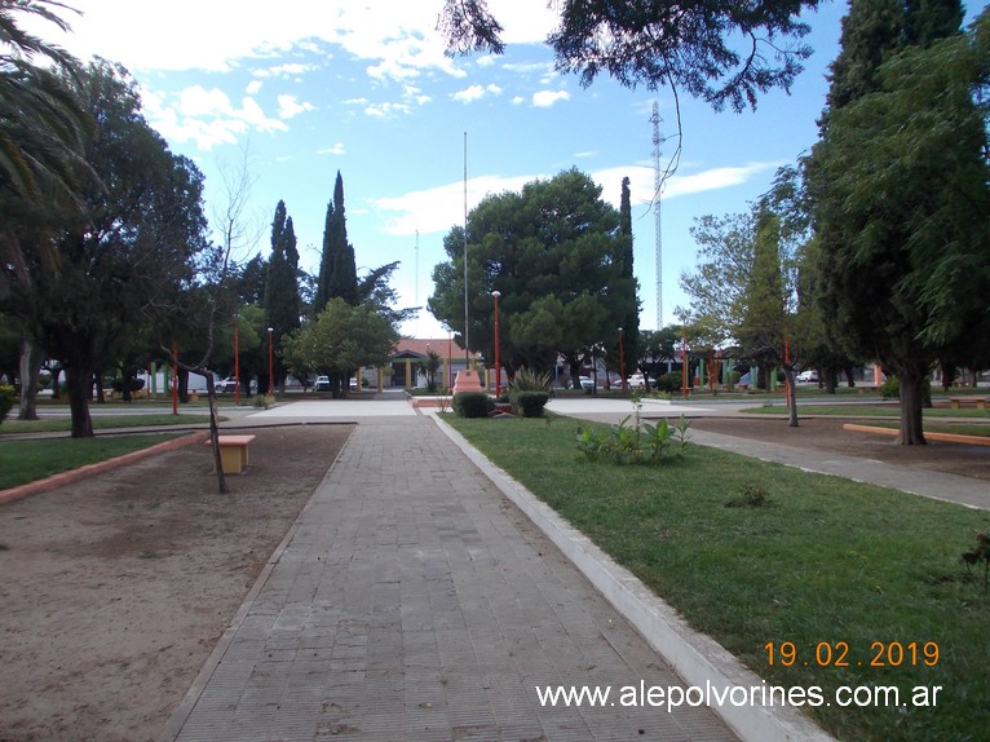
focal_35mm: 28
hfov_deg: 63.5
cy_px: 371
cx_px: 495
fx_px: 801
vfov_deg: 49.7
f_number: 5.4
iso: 80
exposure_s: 1/160
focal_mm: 4
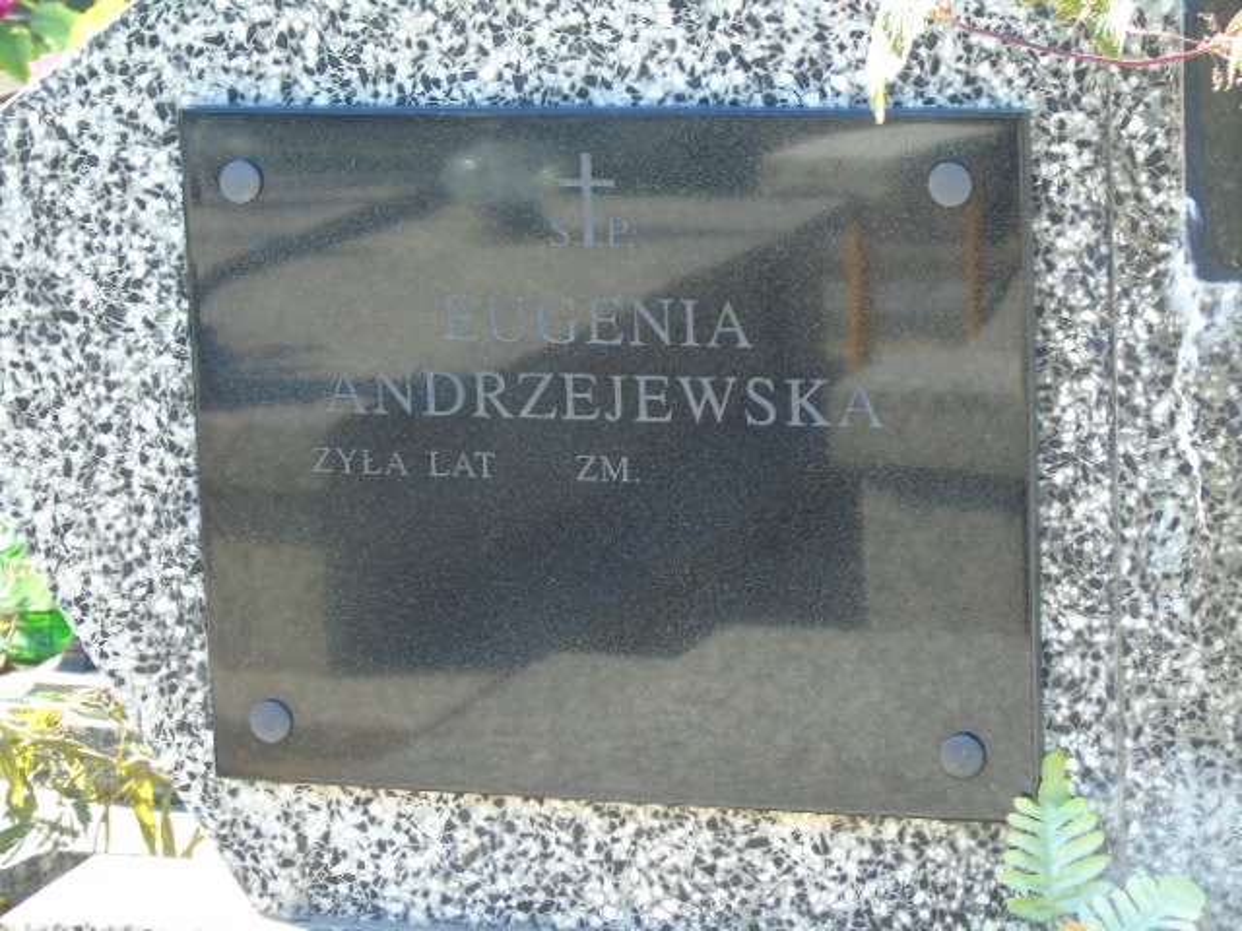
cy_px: 466
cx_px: 621
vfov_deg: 12.0
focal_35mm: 124
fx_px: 4449
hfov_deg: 15.9
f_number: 4.6
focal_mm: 22
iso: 80
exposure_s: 1/50
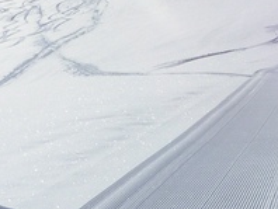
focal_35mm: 115
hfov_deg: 16.6
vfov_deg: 12.7
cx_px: 306
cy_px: -11
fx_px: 925
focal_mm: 4.3
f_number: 5.6
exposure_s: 1/2000
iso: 100
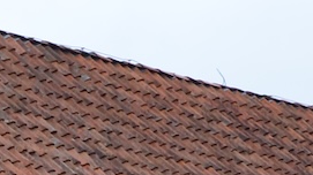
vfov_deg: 3.2
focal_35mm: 371
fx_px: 3077
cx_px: -713
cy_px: 504
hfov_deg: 5.4
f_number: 8
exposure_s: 1/250
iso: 180
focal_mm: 32
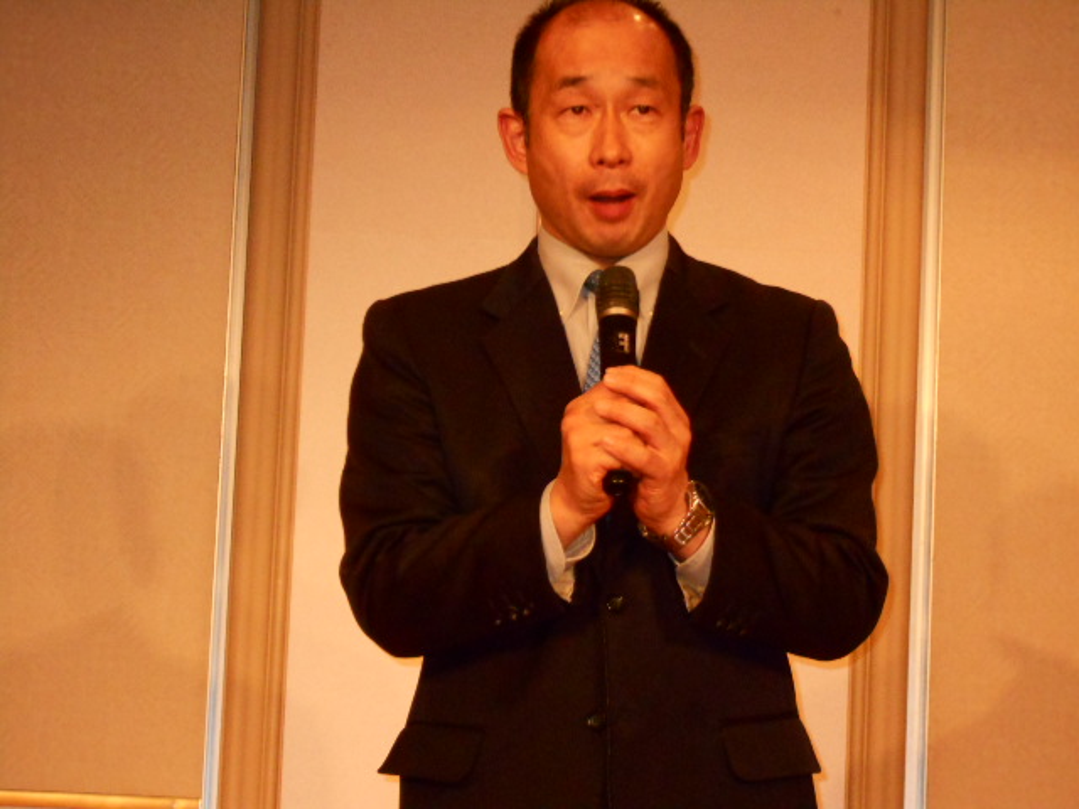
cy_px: 404
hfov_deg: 15.2
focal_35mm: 130
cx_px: 540
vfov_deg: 11.4
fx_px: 4052
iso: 800
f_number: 6.5
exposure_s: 1/60
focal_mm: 23
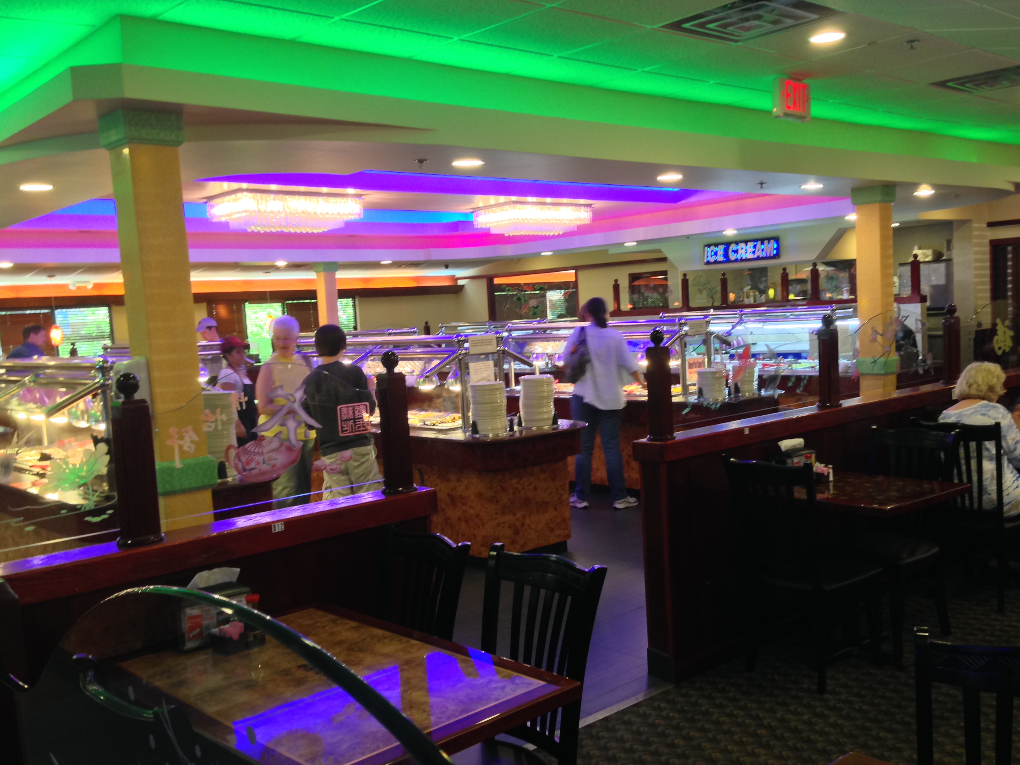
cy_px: 408
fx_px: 1061
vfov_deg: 39.6
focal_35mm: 36
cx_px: 551
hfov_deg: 51.3
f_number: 2.4
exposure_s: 1/20
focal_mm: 4.12
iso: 100
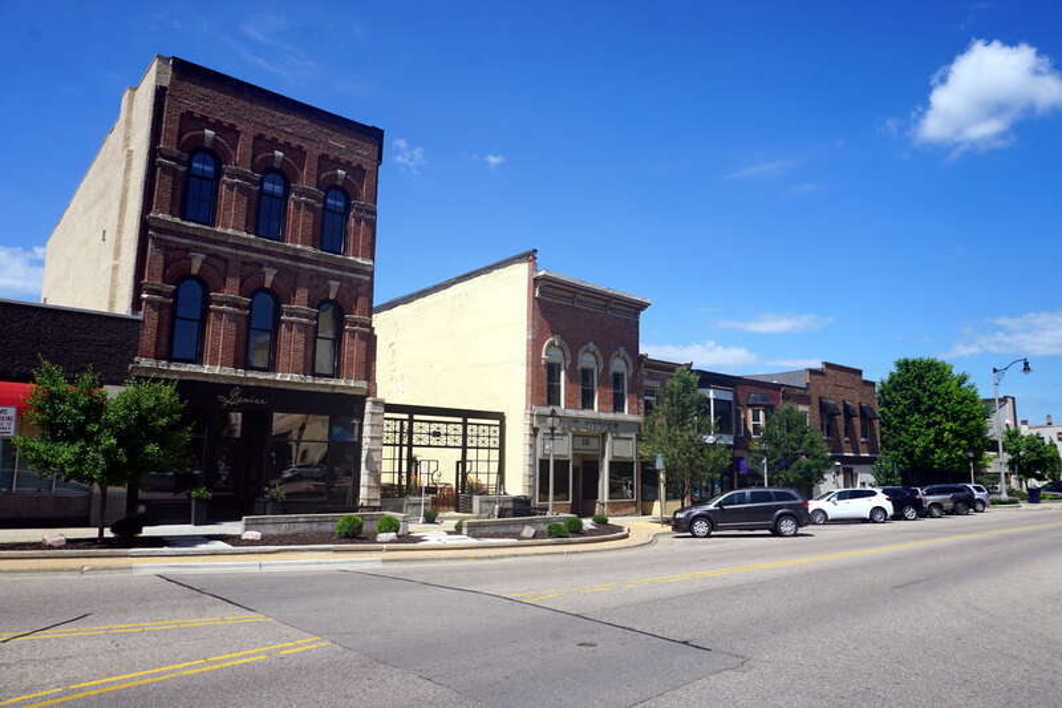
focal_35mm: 24
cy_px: 354
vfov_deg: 53.1
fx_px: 708
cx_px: 531
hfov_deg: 73.8
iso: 100
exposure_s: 1/160
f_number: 11
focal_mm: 16
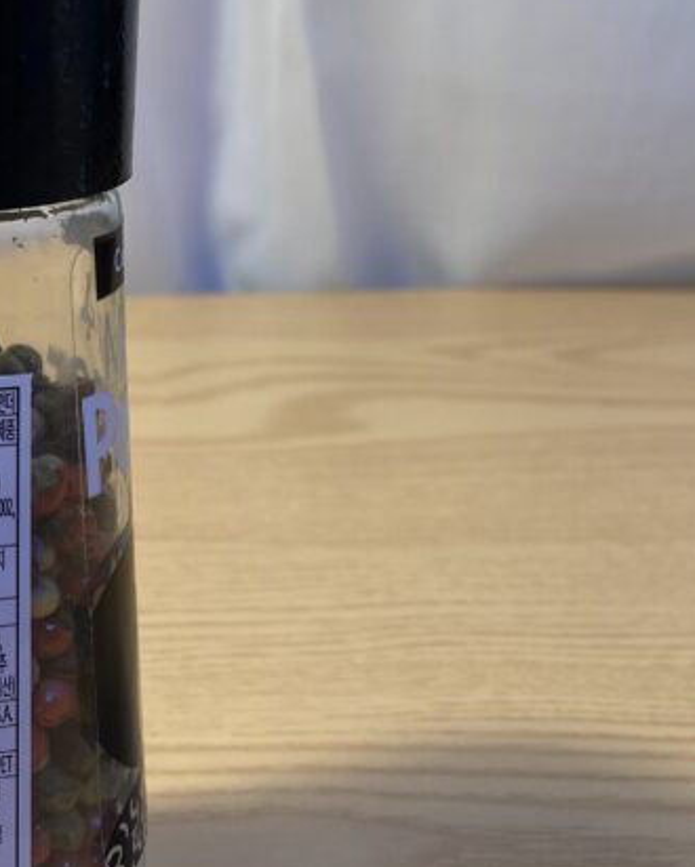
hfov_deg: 22.9
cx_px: -55
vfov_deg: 29.9
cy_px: 324
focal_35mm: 63
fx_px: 1619
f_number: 1.8
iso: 64
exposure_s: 1/60
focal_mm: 4.25
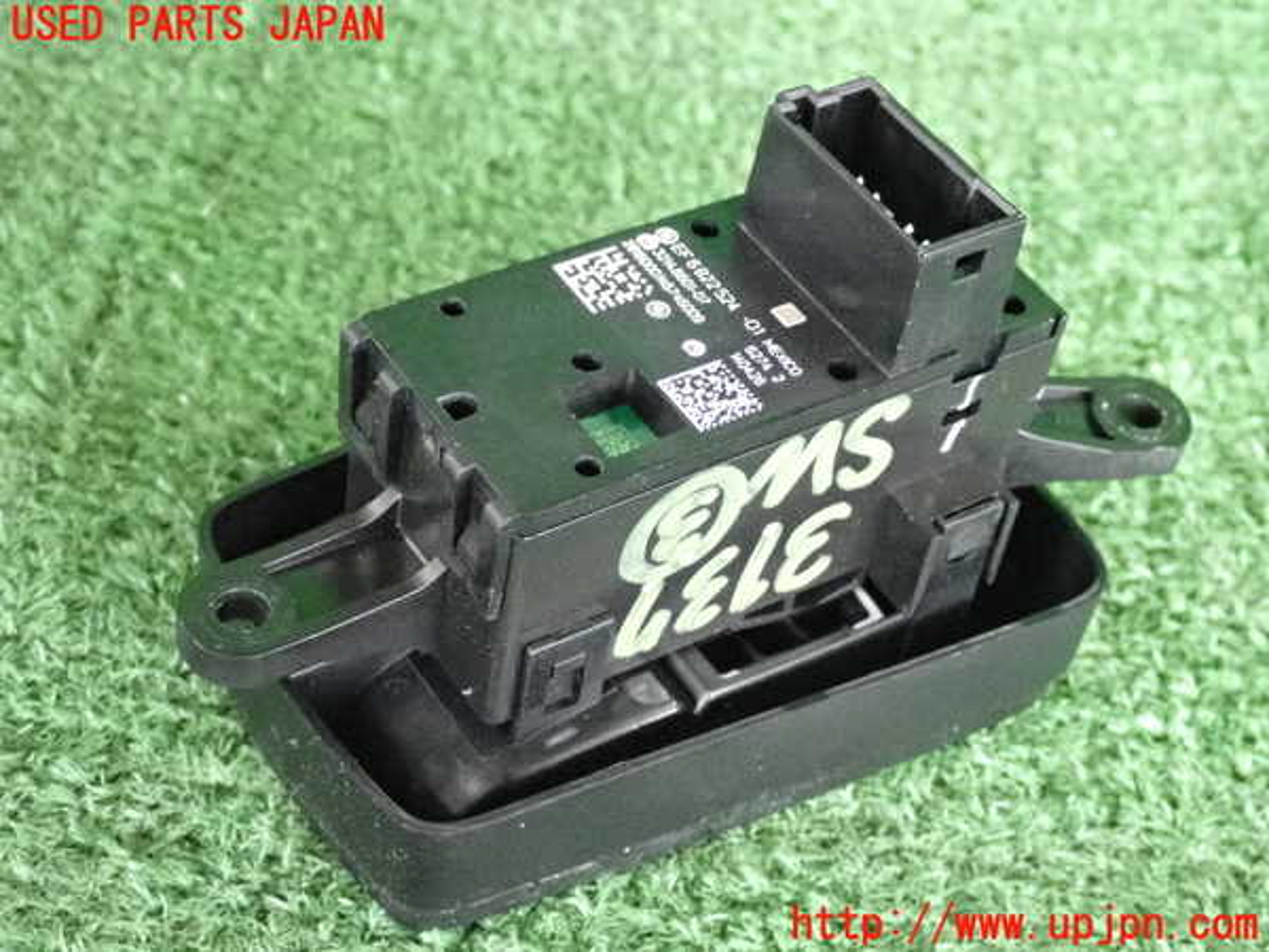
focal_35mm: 67
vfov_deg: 21.9
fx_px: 2456
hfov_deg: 29.0
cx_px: 634
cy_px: 476
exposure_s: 1/125
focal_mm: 11.88
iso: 4000
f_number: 3.8
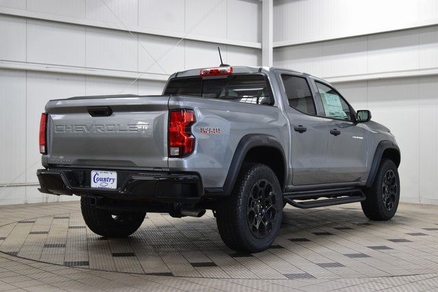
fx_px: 694
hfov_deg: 35.0
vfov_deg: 23.8
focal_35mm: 57
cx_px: 219
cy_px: 146
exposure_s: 1/60
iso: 1600
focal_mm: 38
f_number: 6.3
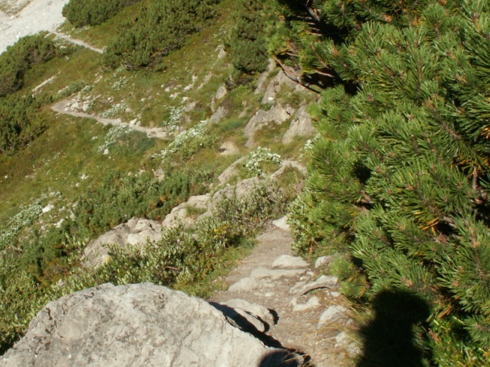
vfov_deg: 26.5
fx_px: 779
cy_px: 149
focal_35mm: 55
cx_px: 159
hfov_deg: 34.6
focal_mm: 5.86
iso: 50
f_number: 8
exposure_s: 1/100
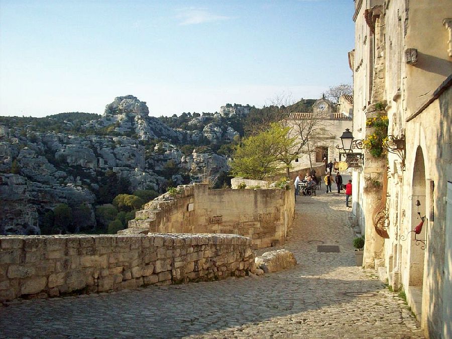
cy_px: 170
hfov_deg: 41.2
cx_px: 226
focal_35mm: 46
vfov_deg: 31.5
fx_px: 601
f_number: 3.1
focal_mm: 7.6
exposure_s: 1/1318
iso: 200
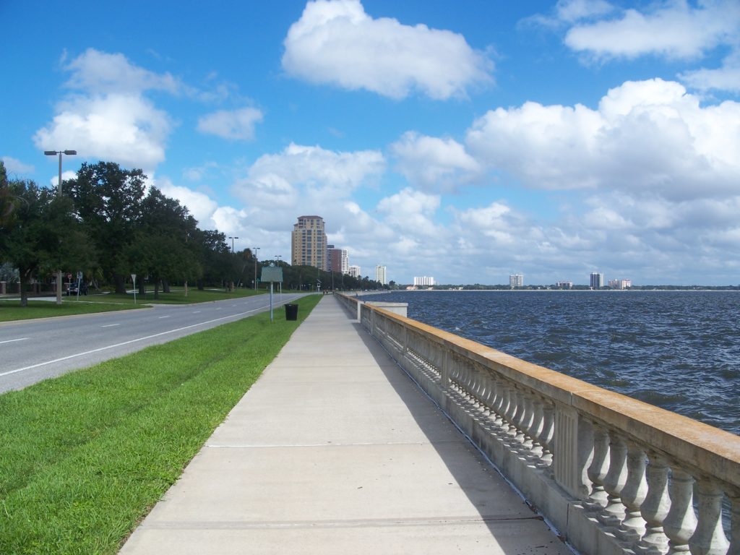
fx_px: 791
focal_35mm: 37
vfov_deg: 38.7
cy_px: 278
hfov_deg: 50.1
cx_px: 370
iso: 64
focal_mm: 7.8
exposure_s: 1/640
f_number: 4
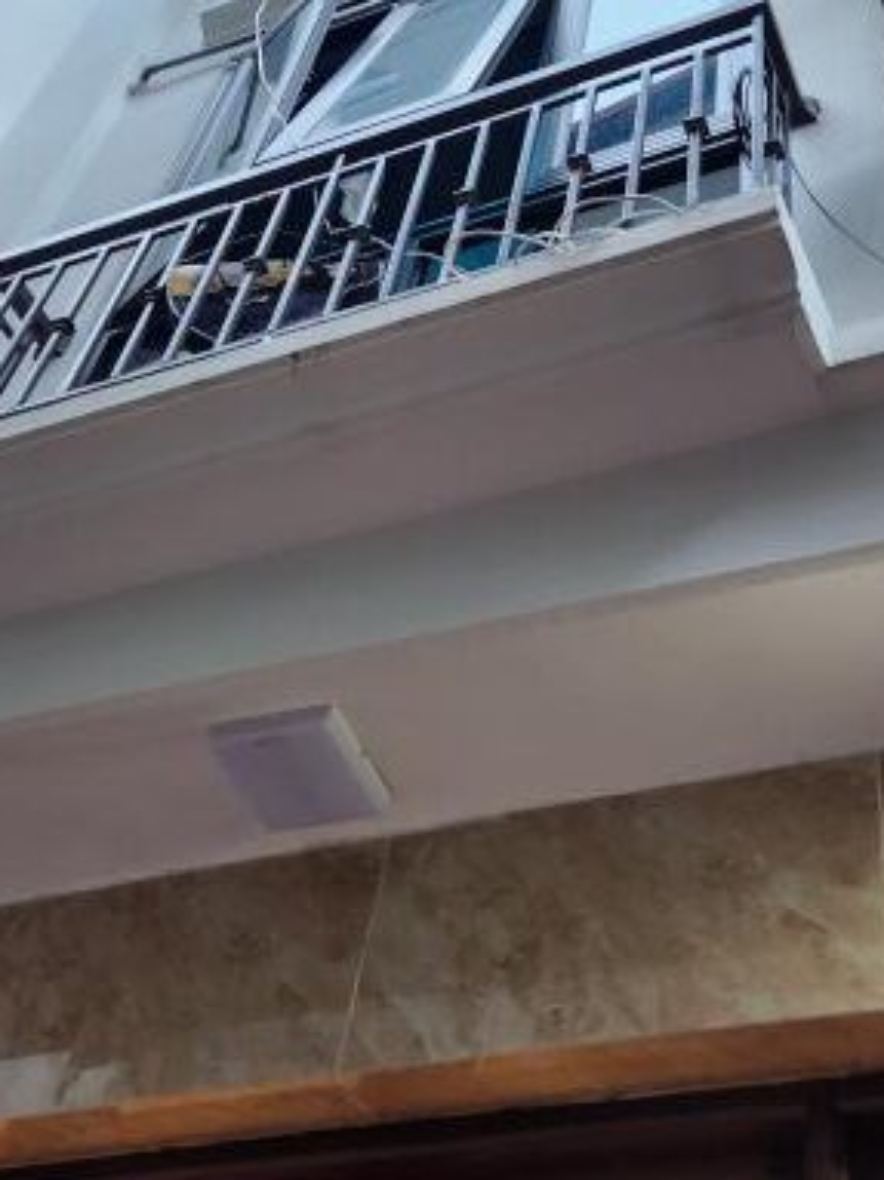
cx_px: 511
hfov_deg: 29.6
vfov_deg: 38.6
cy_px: 414
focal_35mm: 49
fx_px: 1669
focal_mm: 5.4
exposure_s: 1/100
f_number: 1.8
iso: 125
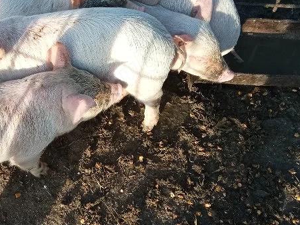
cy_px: 50
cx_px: 44
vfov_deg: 24.1
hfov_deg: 31.0
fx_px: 520
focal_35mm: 60
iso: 111
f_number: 2.2
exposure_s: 1/189
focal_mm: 3.79
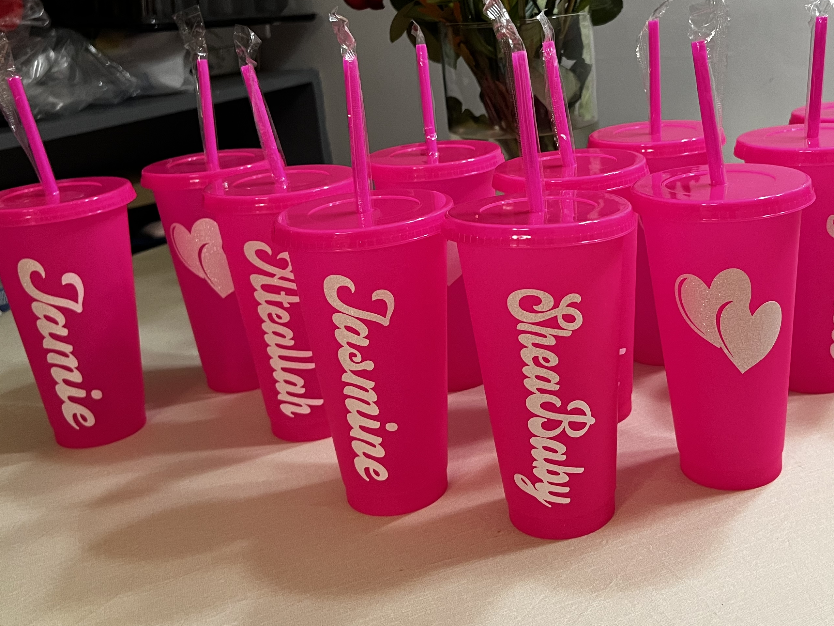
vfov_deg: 35.0
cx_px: 551
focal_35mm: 41
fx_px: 988
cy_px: 239
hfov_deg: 45.1
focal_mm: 5.7
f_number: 1.5
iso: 250
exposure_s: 1/60
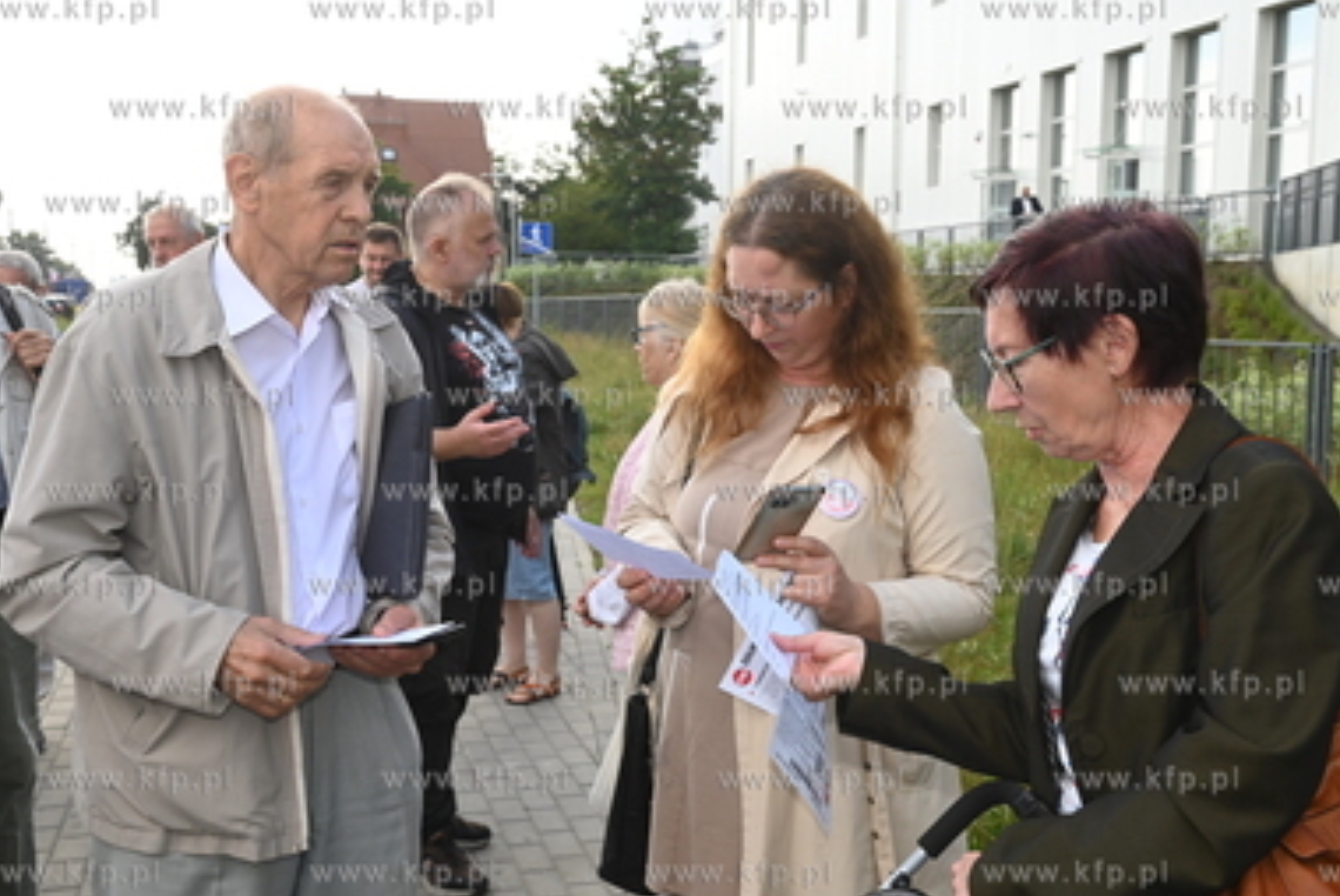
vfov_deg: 33.5
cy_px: 443
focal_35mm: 40
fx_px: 1490
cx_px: 663
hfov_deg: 48.4
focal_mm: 38
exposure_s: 1/200
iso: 400
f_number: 10
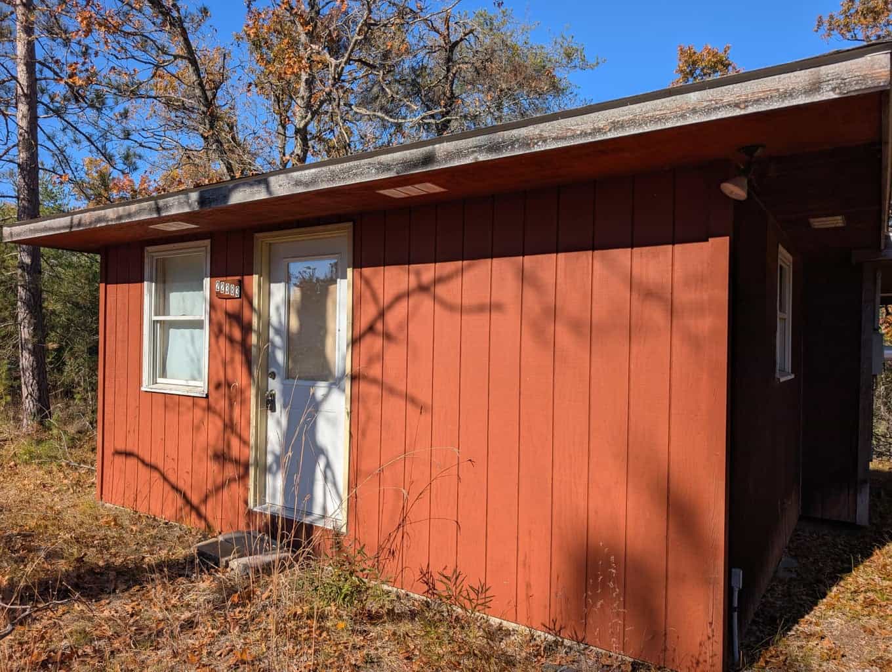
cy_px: 336
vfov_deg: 56.9
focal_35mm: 24
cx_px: 446
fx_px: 619
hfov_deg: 71.5
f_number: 1.68
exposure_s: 1/1302
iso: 18
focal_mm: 6.9
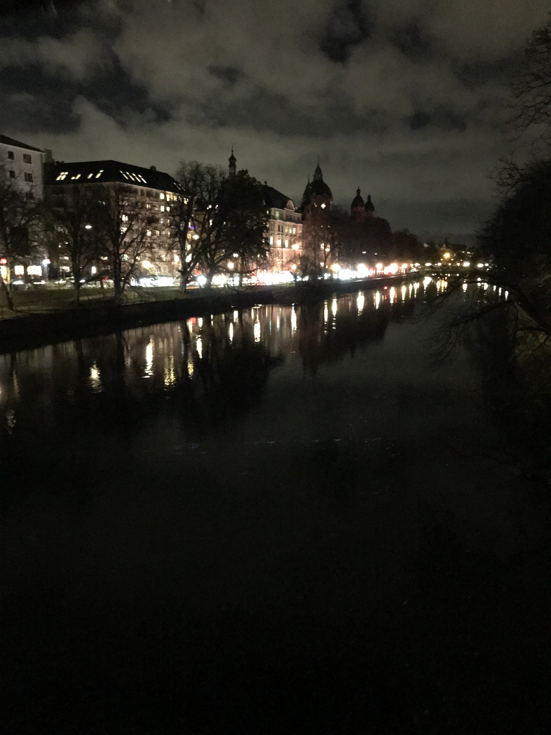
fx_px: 594
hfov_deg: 49.7
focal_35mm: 28
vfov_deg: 63.4
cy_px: 368
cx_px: 276
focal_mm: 3.99
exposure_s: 1/4
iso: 1250
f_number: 1.8
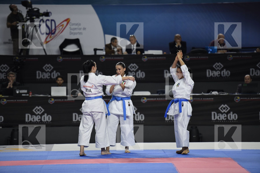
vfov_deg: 6.9
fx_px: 1444
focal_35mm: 200
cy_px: 86
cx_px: 130
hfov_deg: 10.3
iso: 800
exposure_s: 1/800
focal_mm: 200
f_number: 2.8
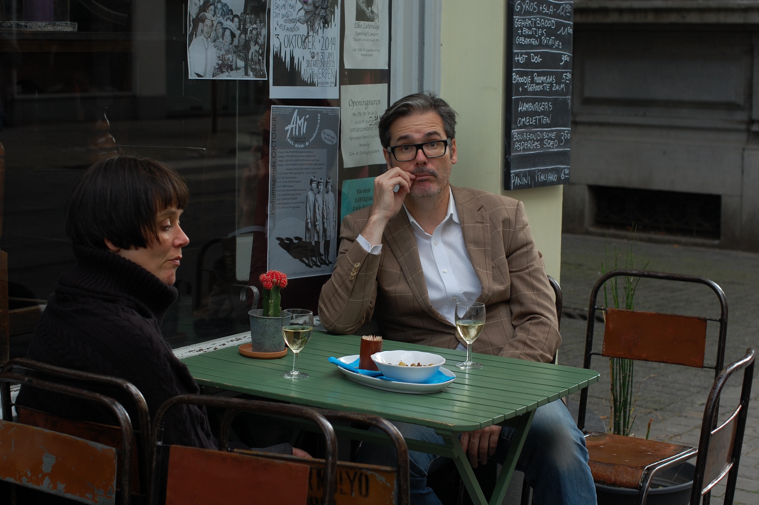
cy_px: 252
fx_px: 1580
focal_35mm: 75
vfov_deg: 18.1
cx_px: 380
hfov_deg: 27.0
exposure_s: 1/320
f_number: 5
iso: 200
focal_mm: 50
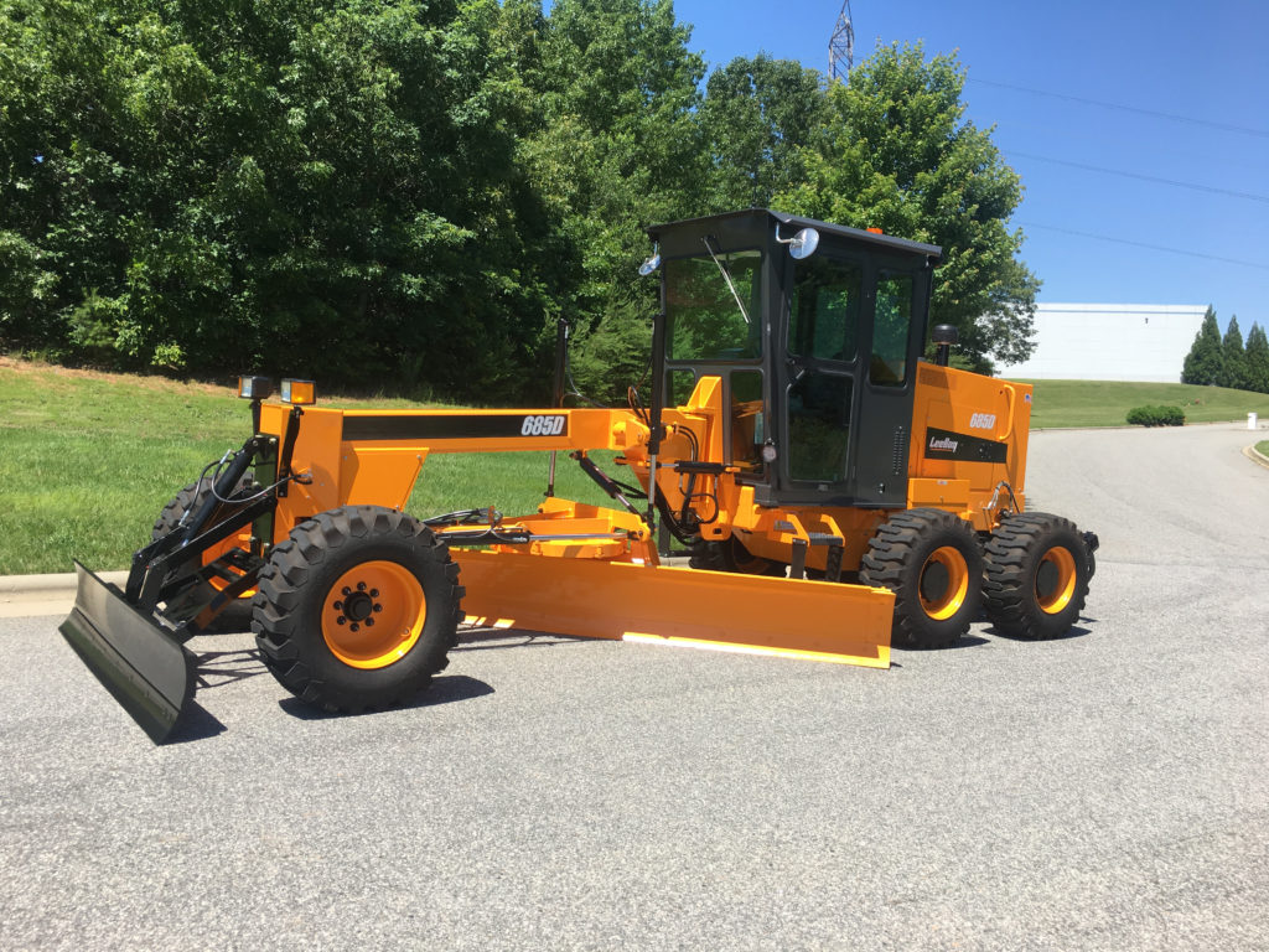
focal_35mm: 29
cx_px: 634
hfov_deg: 61.7
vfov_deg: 48.2
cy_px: 476
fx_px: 1063
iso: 25
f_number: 2.2
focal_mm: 4.15
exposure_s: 1/1012
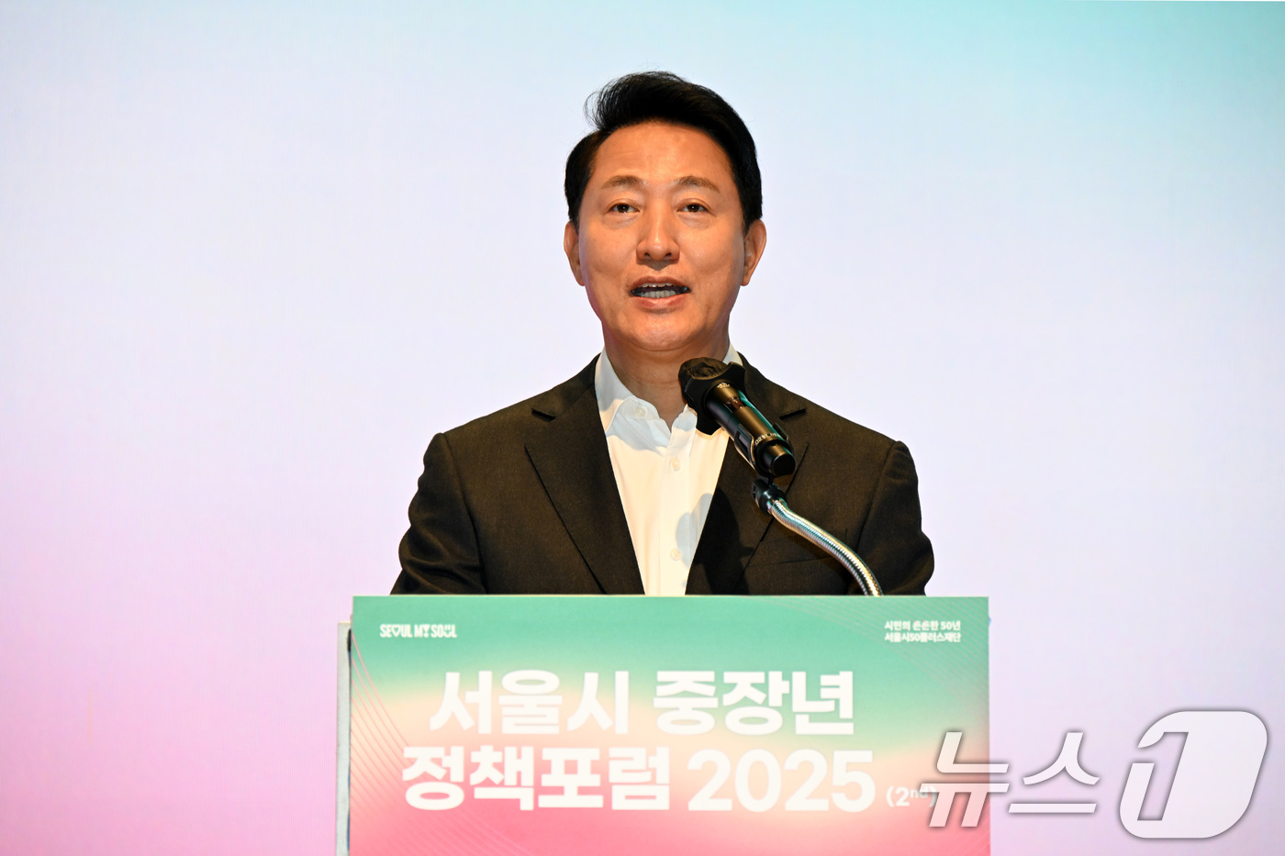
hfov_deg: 12.8
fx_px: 5710
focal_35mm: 160
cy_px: 428
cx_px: 642
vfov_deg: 8.6
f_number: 6.3
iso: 1600
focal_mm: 160
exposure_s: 1/80
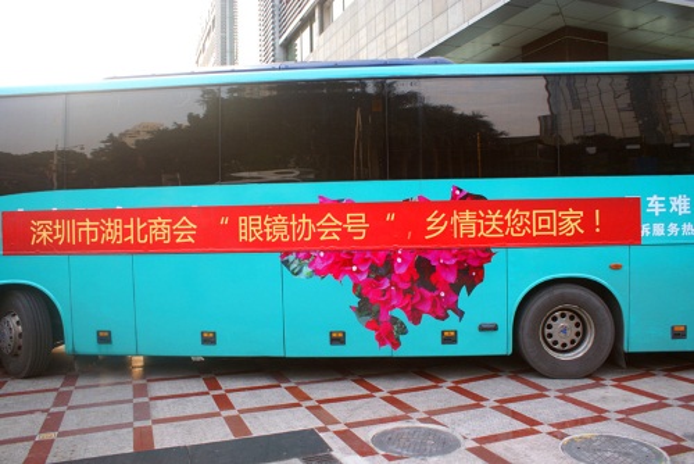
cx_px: 347
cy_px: 232
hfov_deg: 67.4
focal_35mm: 27
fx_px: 521
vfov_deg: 48.0
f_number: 3.5
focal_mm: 18
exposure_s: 1/30
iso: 160
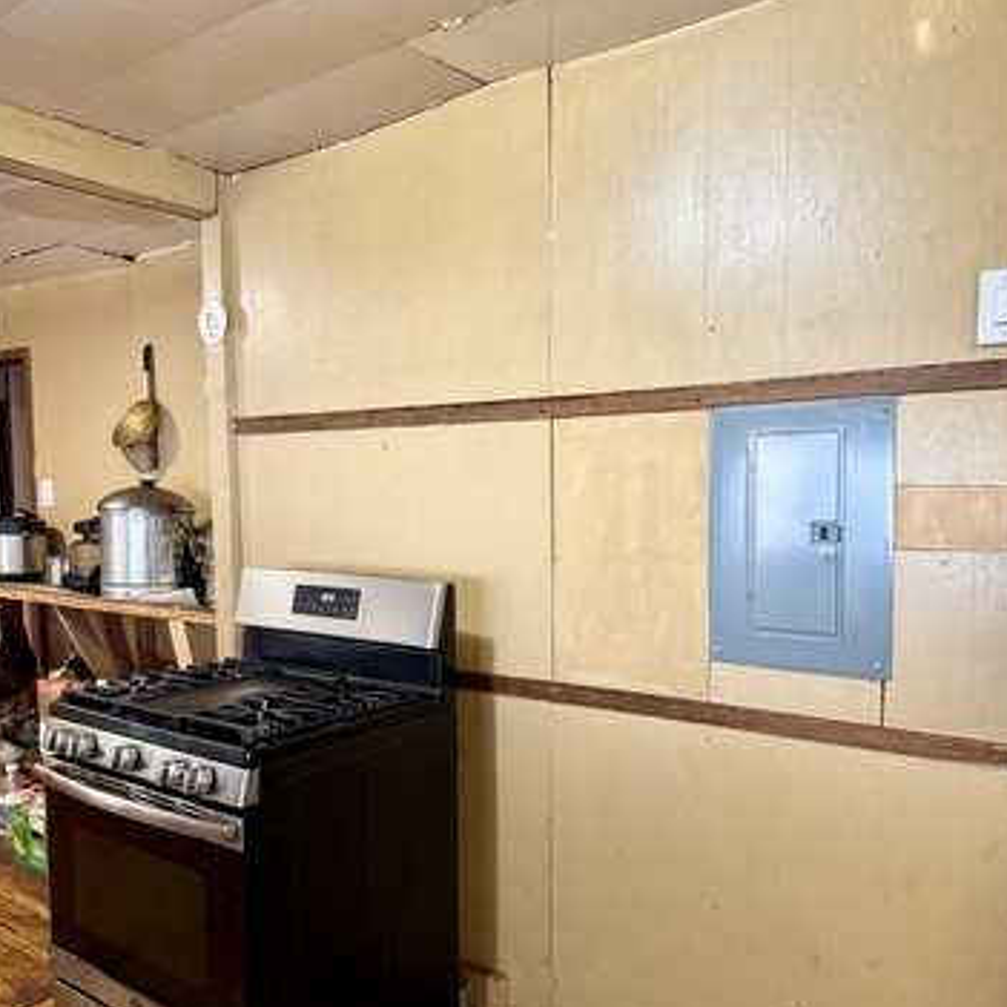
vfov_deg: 55.5
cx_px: 505
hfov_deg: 55.6
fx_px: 954
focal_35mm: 29
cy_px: 565
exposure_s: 1/60
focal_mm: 6.76
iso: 500
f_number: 1.78
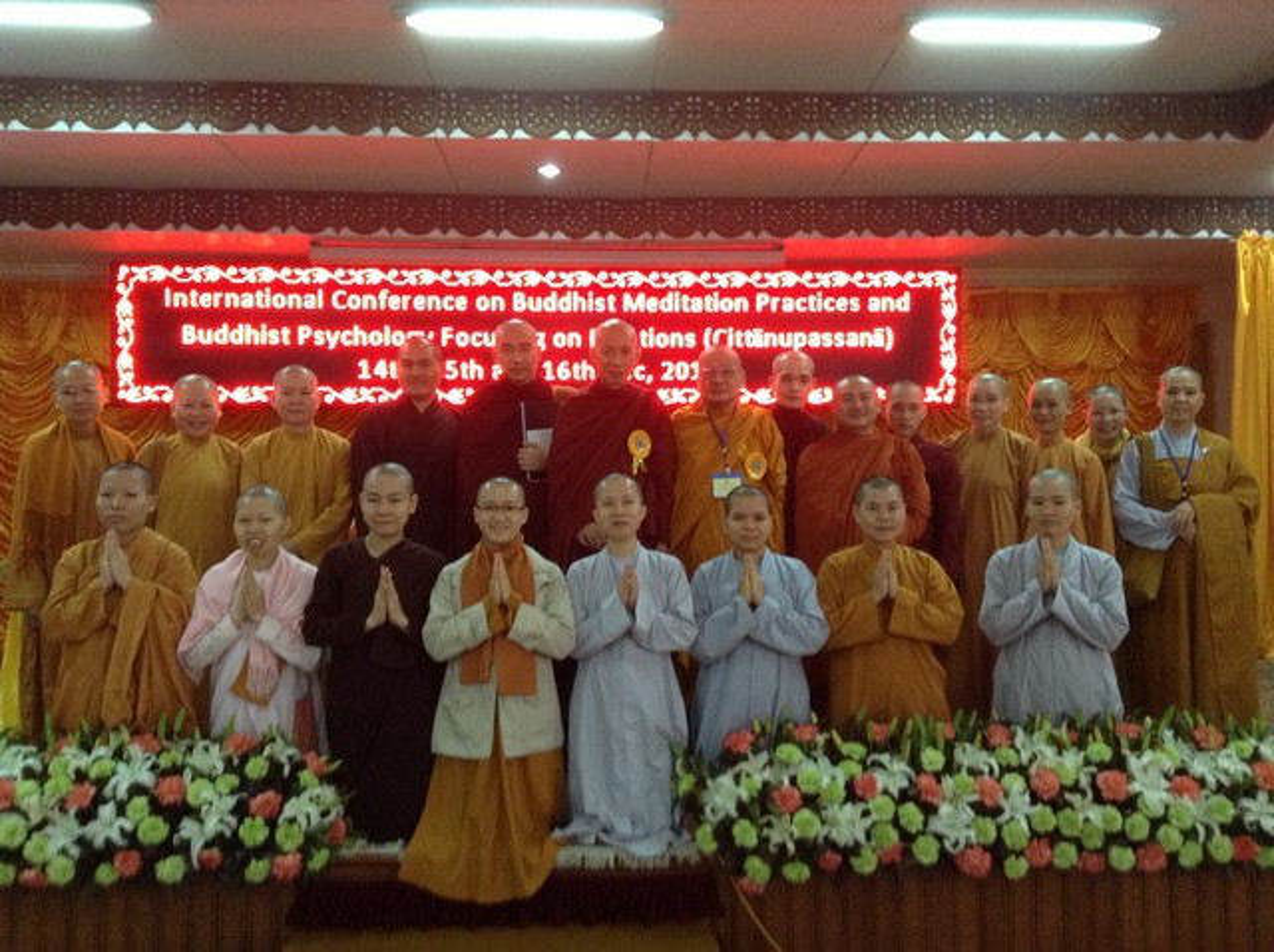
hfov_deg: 55.4
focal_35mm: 33
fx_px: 1213
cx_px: 637
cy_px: 476
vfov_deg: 42.8
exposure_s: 1/24
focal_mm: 3.3
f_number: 2.4
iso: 200
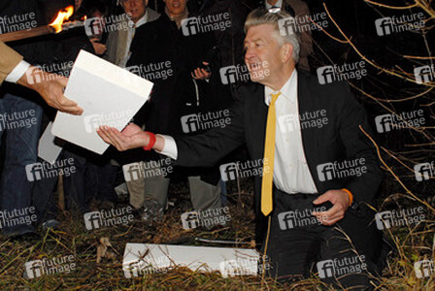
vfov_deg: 37.0
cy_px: 146
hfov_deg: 53.1
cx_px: 218
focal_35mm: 36
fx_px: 436
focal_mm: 24
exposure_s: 1/60
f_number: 5.6
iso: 400
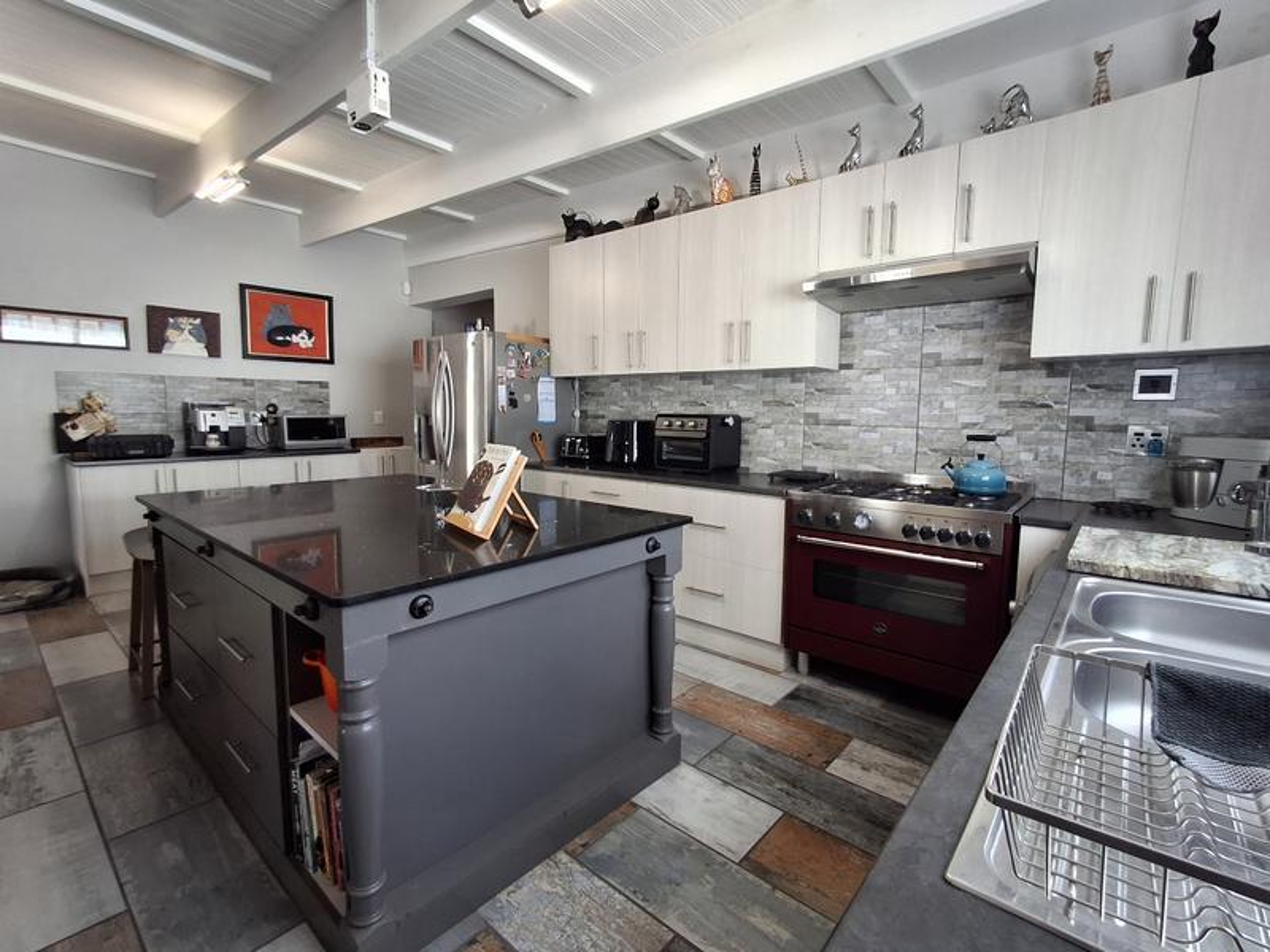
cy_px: 476
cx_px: 635
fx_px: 587
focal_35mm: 16
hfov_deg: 94.5
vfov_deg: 78.1
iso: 50
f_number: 2.2
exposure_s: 1/50
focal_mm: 1.64
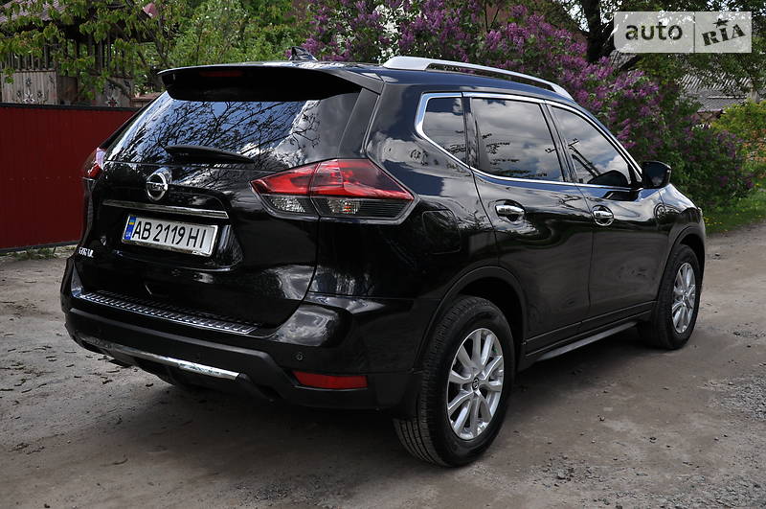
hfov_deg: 49.6
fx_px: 829
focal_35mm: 39
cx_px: 383
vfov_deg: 34.1
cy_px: 254
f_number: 4
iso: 200
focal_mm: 26
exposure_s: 1/1250
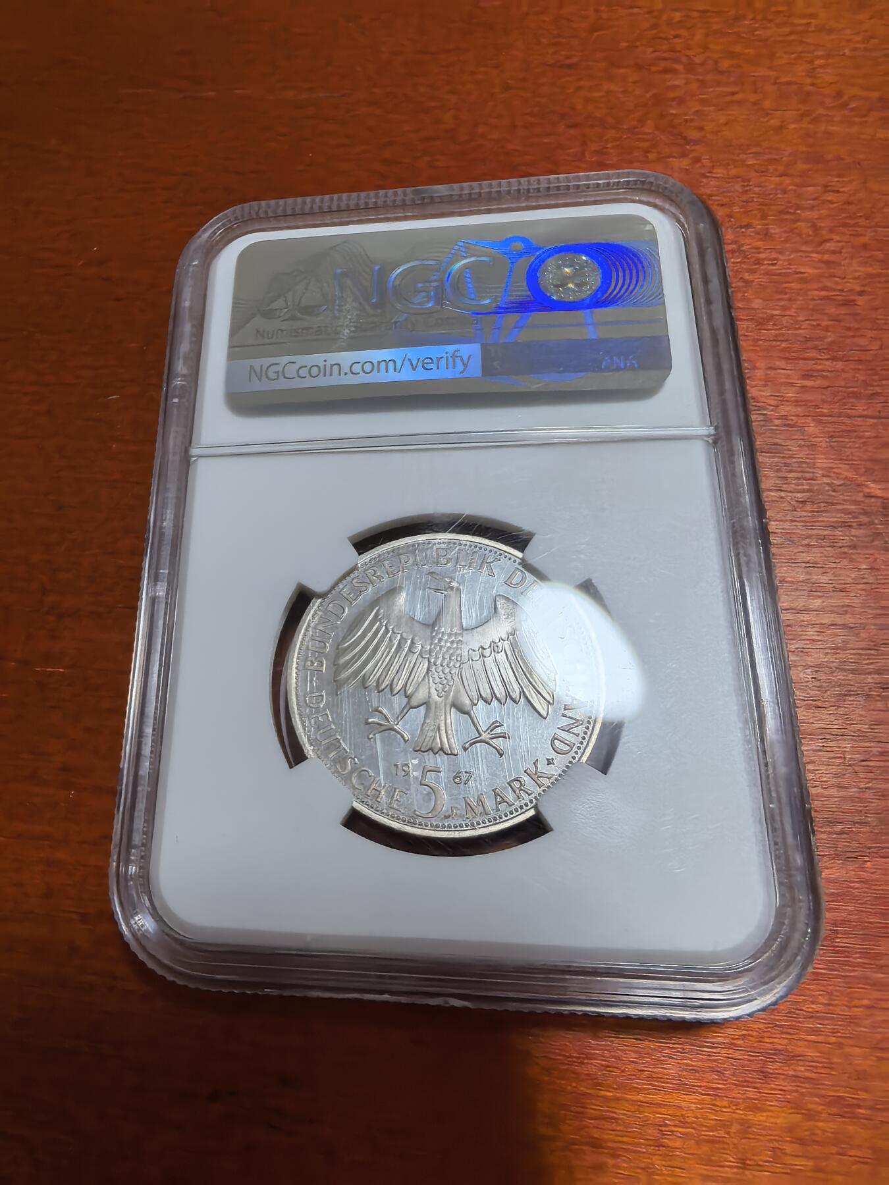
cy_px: 592
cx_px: 444
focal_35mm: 24
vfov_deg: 71.6
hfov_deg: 56.8
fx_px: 822
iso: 160
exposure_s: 1/33.3
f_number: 2.2
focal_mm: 1.68
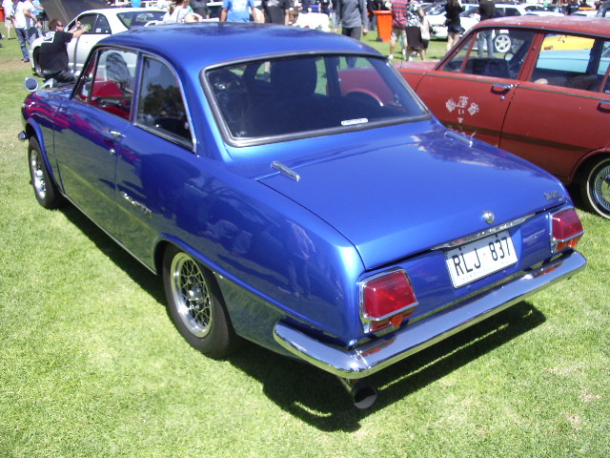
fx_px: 617
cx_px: 305
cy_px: 229
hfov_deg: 52.6
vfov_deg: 40.7
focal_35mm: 35
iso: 80
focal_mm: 5.8
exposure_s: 1/320
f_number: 4.3
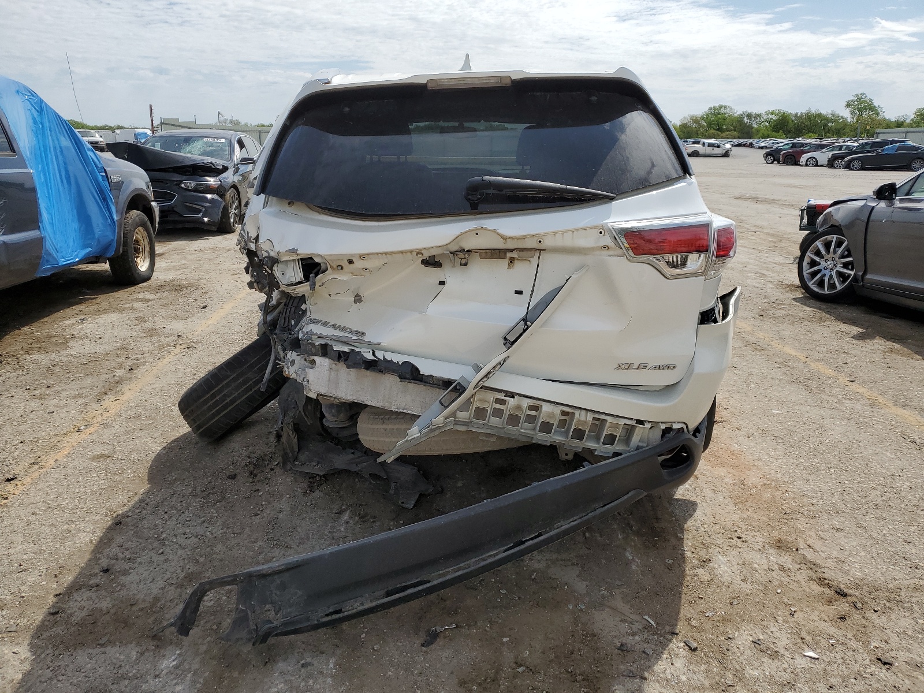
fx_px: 694
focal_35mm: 26
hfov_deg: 67.3
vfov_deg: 53.1
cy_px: 346
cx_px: 462
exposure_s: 1/5000
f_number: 1.5
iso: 50
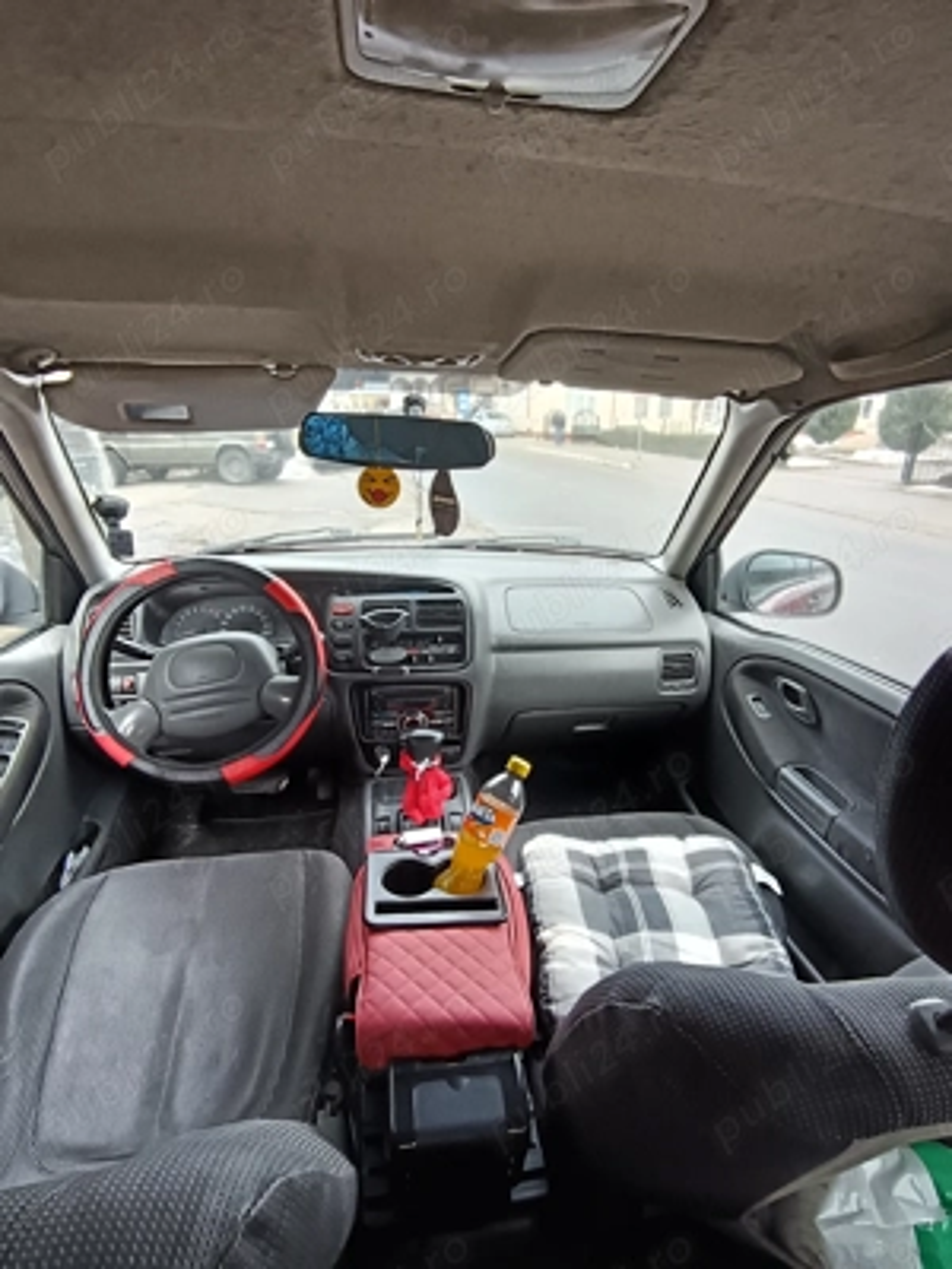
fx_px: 623
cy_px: 634
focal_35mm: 17
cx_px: 476
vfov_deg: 91.0
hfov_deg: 74.7
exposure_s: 1/100
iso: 422
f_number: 2.2
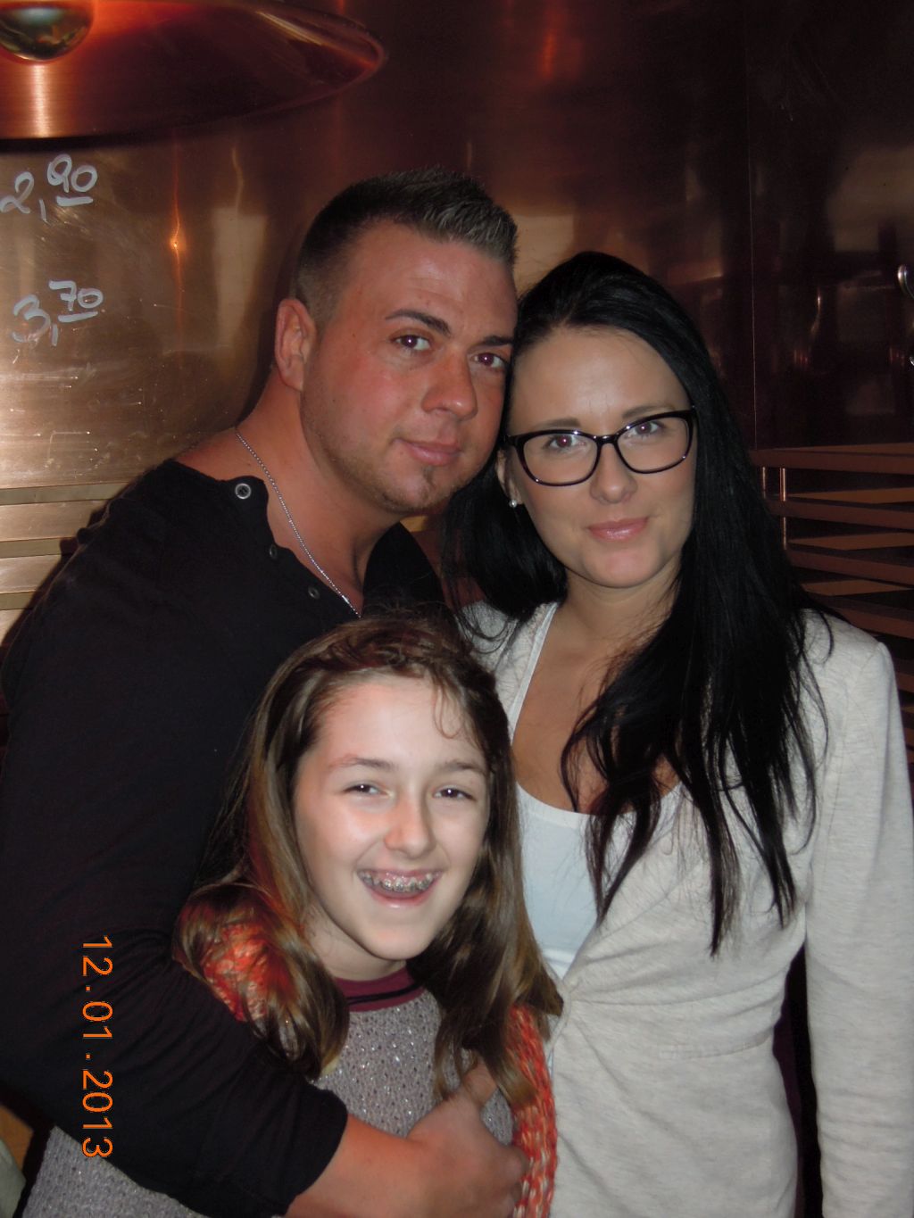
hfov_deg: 29.1
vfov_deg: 38.2
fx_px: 1760
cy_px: 609
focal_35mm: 50
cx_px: 457
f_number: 3.7
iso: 200
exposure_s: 1/50
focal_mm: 9
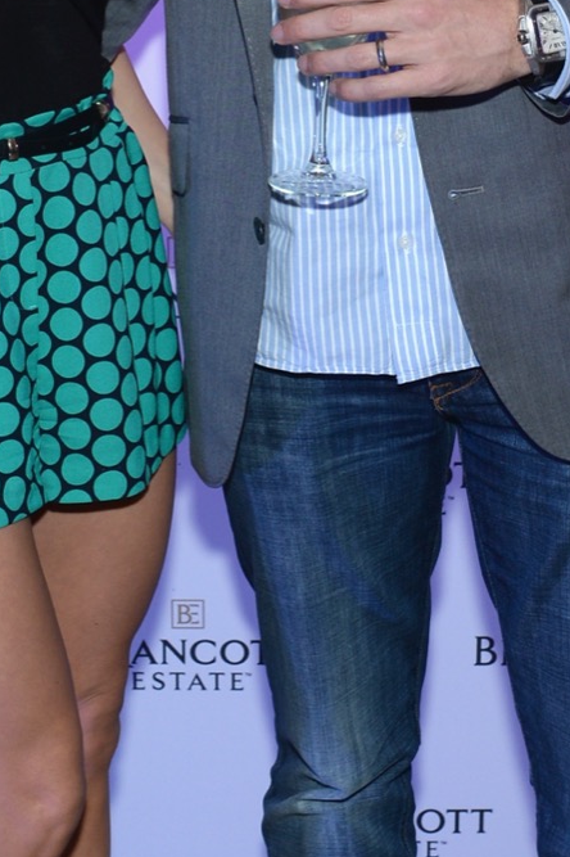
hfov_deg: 13.4
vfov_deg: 19.9
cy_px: 197
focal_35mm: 102
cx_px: 225
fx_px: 2425
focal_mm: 34
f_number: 6.3
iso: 500
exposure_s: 1/200
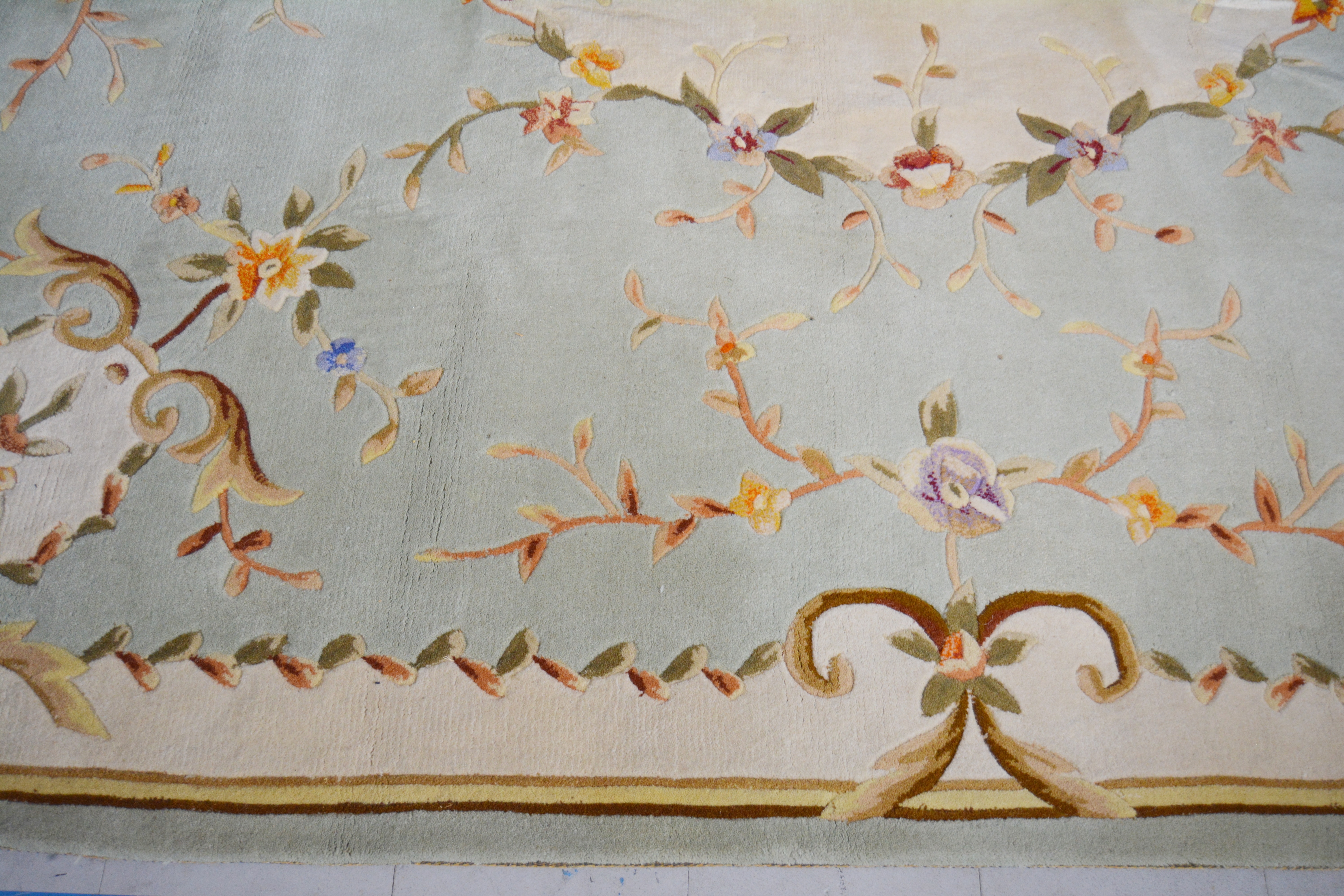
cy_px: 448
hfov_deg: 53.1
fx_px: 1344
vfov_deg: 36.9
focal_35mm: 36
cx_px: 672
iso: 800
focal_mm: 24
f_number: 3.8
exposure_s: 1/50
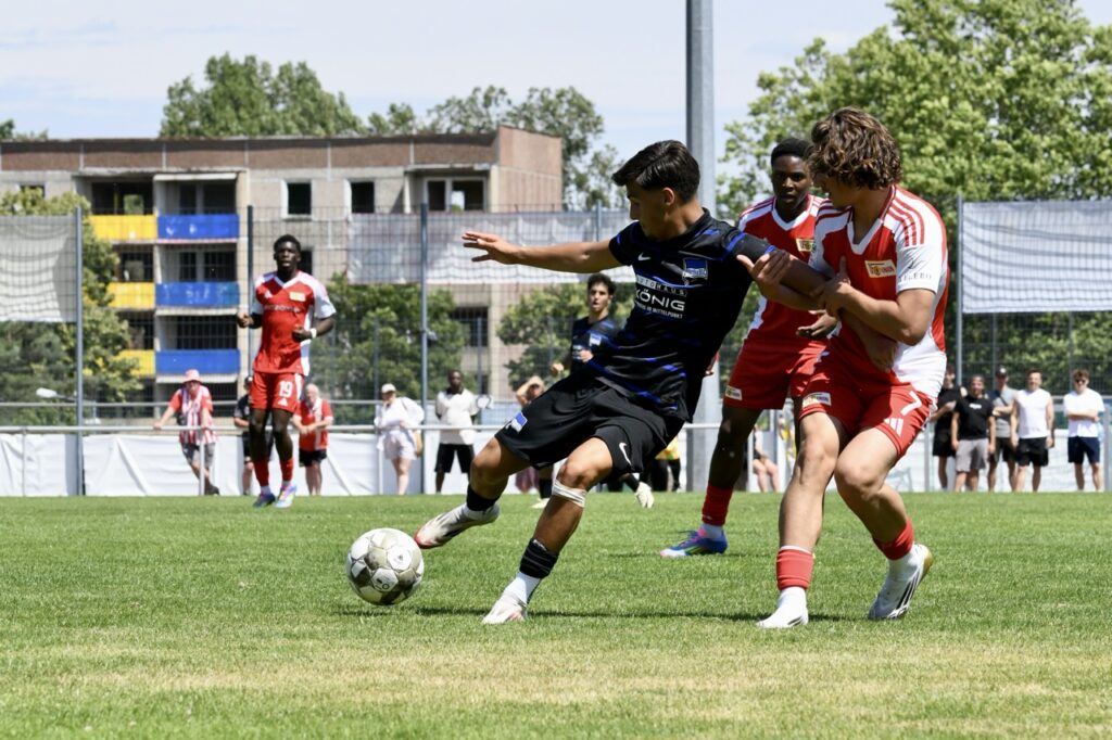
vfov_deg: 10.2
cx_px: 556
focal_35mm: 135
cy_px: 370
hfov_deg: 15.2
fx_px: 4168
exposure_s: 1/1600
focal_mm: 135
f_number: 10
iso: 1250
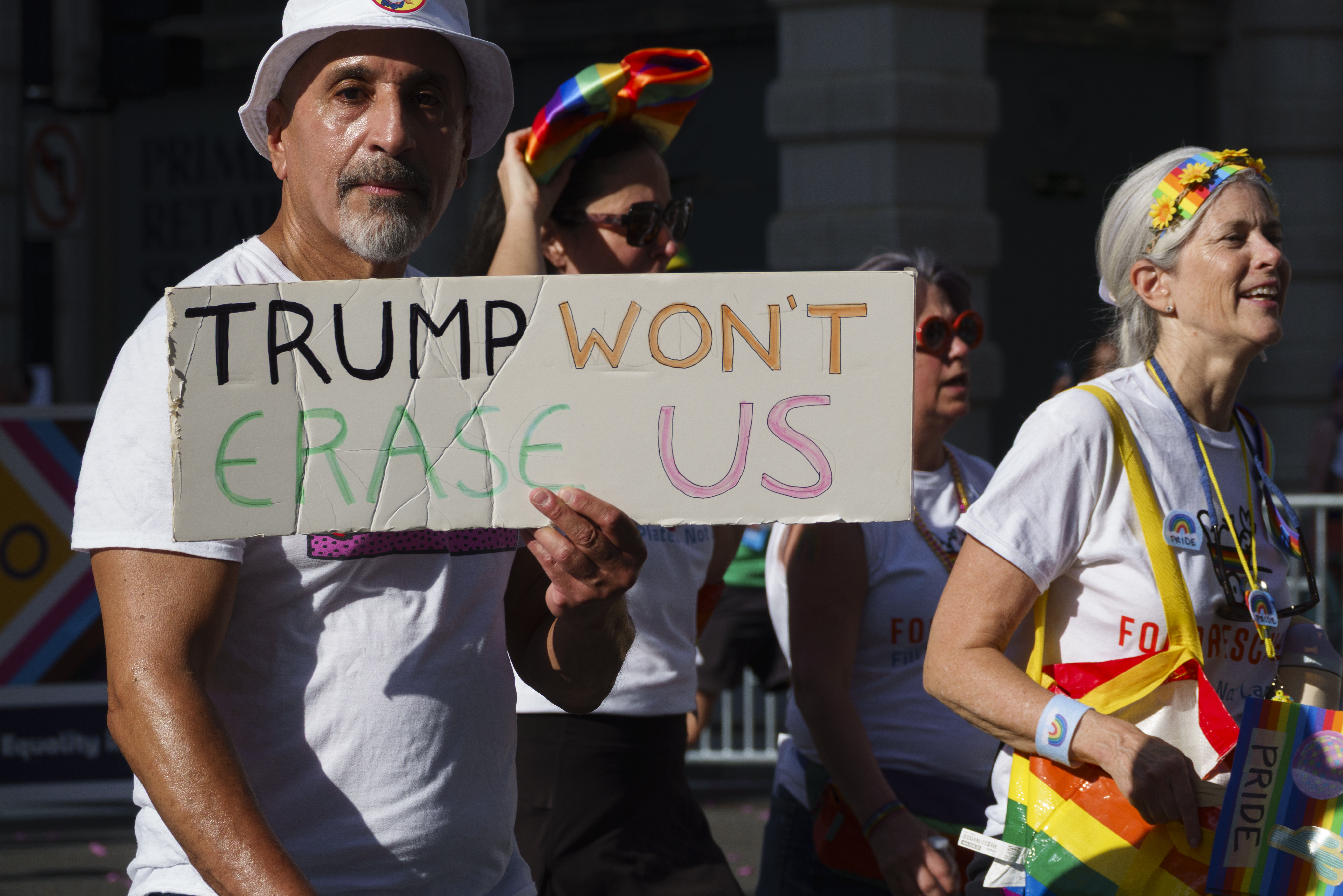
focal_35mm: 149
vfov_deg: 9.2
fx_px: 5558
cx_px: 672
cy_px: 448
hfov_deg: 13.8
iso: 100
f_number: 4
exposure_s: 1/1250
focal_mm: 54.57
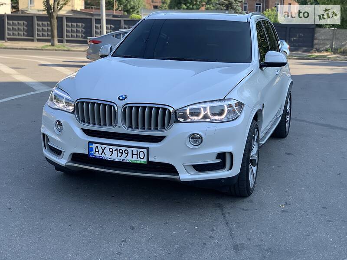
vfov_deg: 28.0
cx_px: 174
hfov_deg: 36.8
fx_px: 521
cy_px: 130
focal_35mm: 52
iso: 16
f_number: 2.4
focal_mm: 6
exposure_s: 1/215
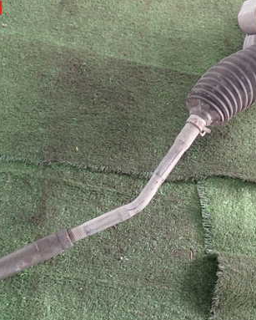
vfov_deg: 34.1
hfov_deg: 27.6
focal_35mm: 55
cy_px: 186
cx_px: 101
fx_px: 520
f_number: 2.5
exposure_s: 1/50
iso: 200
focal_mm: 6.37
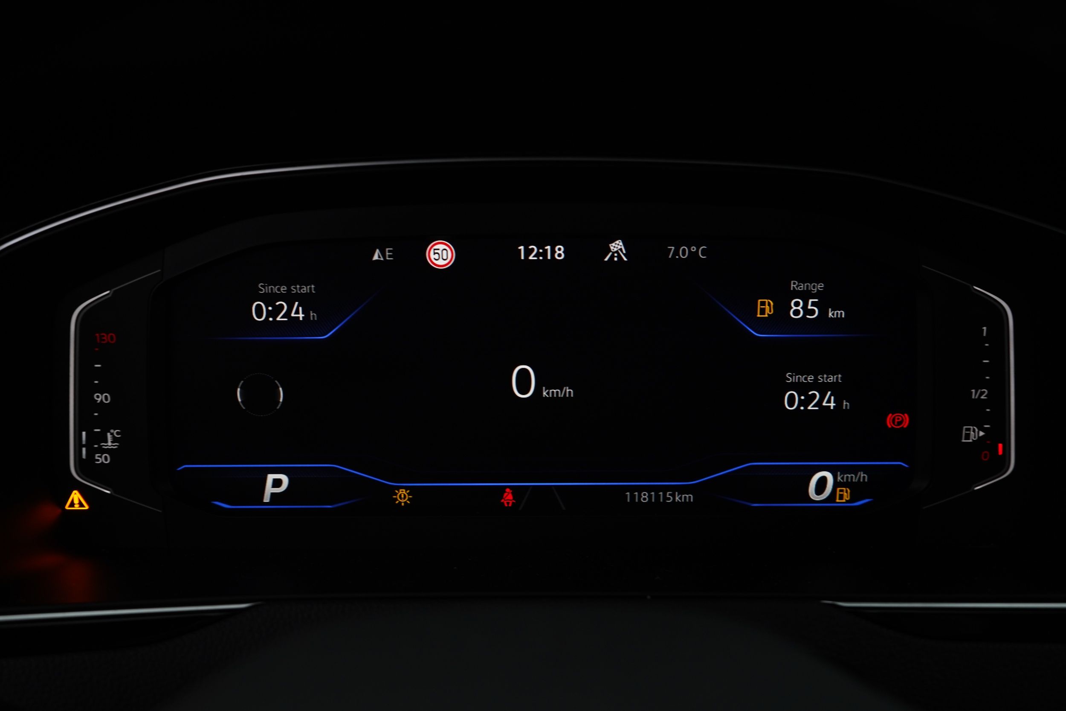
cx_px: 533
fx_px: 1155
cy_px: 356
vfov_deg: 34.2
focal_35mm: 39
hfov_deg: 49.6
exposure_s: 1/13
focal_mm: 39
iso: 800
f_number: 5.6
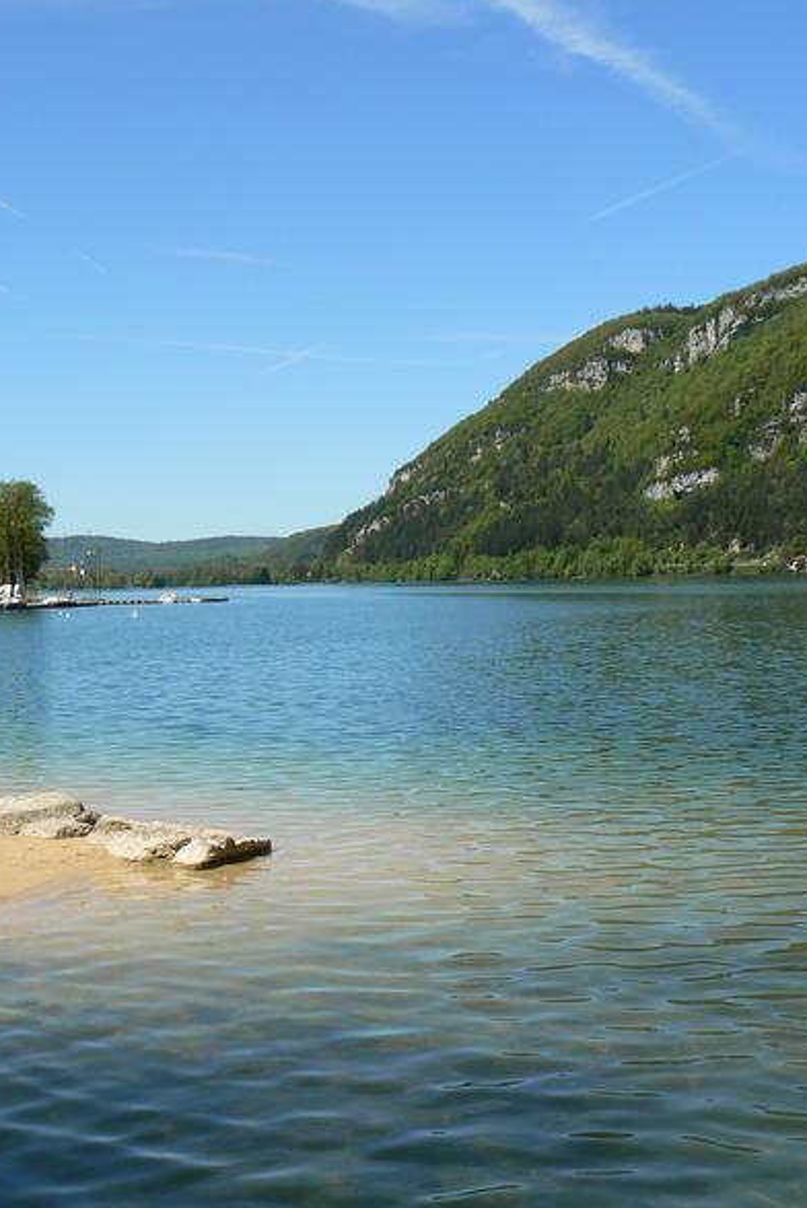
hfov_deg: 26.2
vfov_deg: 38.9
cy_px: 597
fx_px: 1713
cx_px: 210
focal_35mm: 51
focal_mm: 6
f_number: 7.1
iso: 80
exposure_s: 1/400
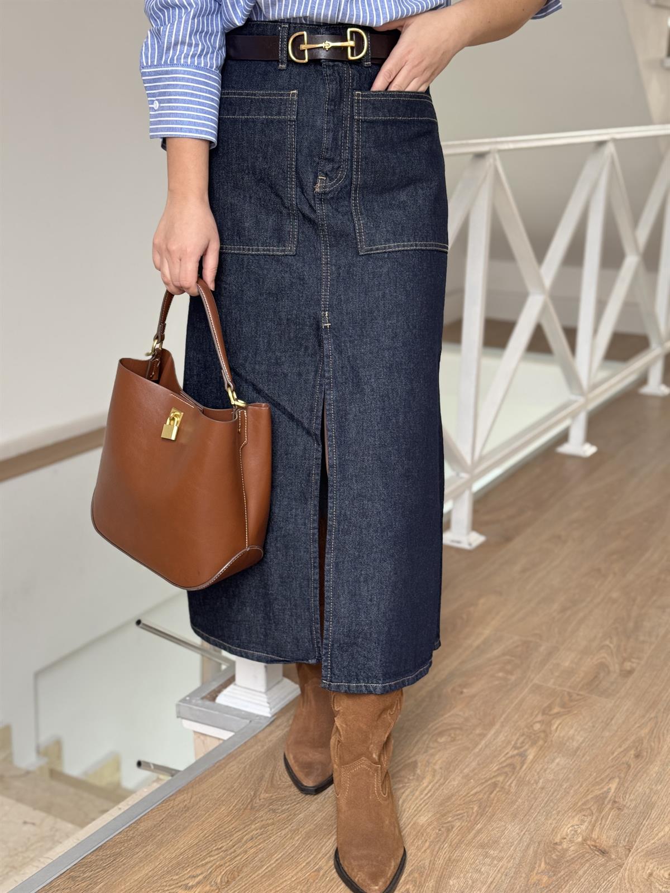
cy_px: 446
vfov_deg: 39.7
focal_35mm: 48
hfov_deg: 30.3
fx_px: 1239
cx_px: 335
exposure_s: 1/50
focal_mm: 6.76
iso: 125
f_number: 1.78
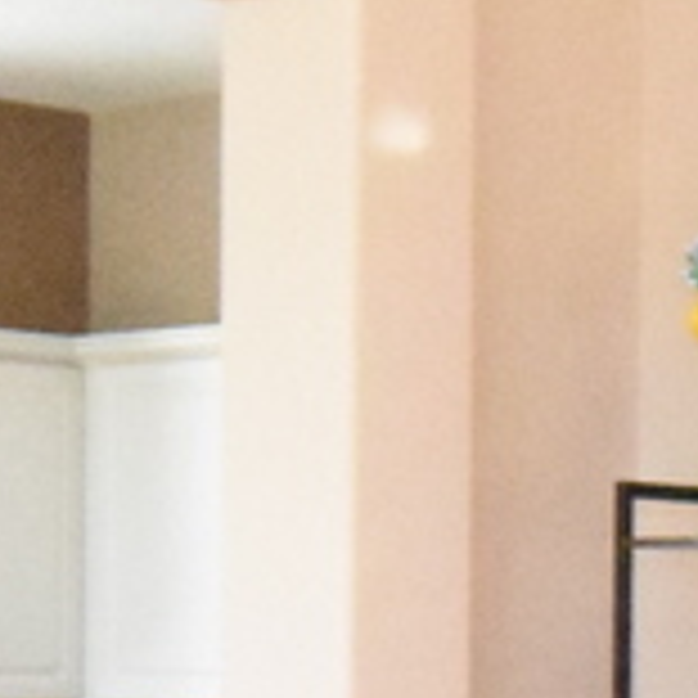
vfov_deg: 12.8
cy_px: 806
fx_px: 3034
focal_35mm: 133
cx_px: 270
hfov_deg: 13.1
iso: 12800
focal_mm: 10
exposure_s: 1/160
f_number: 18
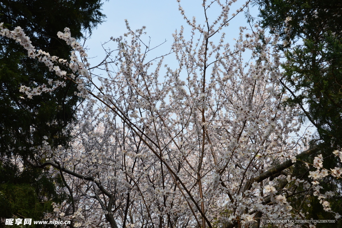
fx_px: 427
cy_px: 114
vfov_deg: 29.8
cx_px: 171
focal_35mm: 45
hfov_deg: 43.6
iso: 220
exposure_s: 1/250
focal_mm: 30
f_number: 11
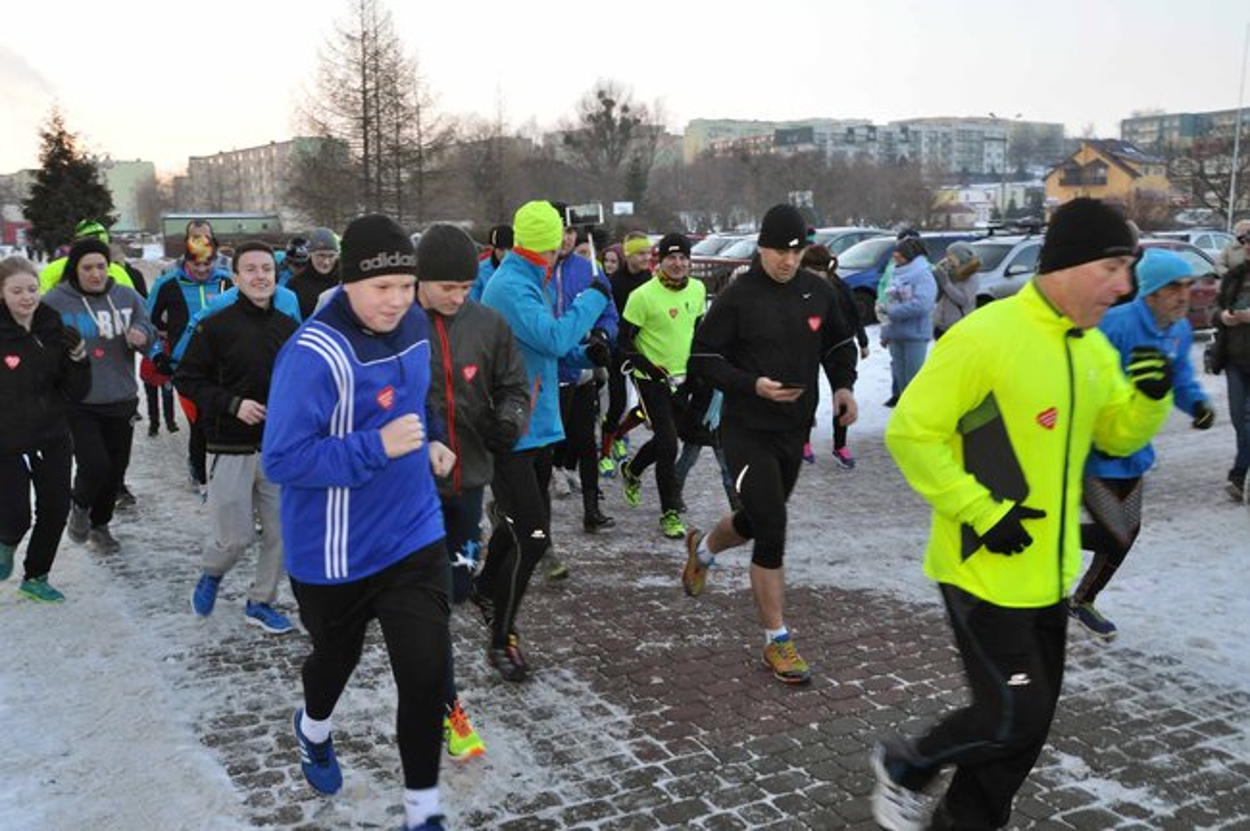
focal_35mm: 33
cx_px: 625
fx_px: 1145
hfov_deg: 57.3
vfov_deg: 39.9
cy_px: 416
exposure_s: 1/125
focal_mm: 22
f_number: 13
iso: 1000
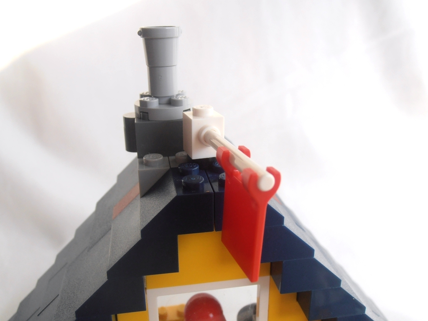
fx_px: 457
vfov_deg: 38.7
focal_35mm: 37
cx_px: 214
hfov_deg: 50.1
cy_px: 160
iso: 80
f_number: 3.9
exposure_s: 1/80
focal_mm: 6.61
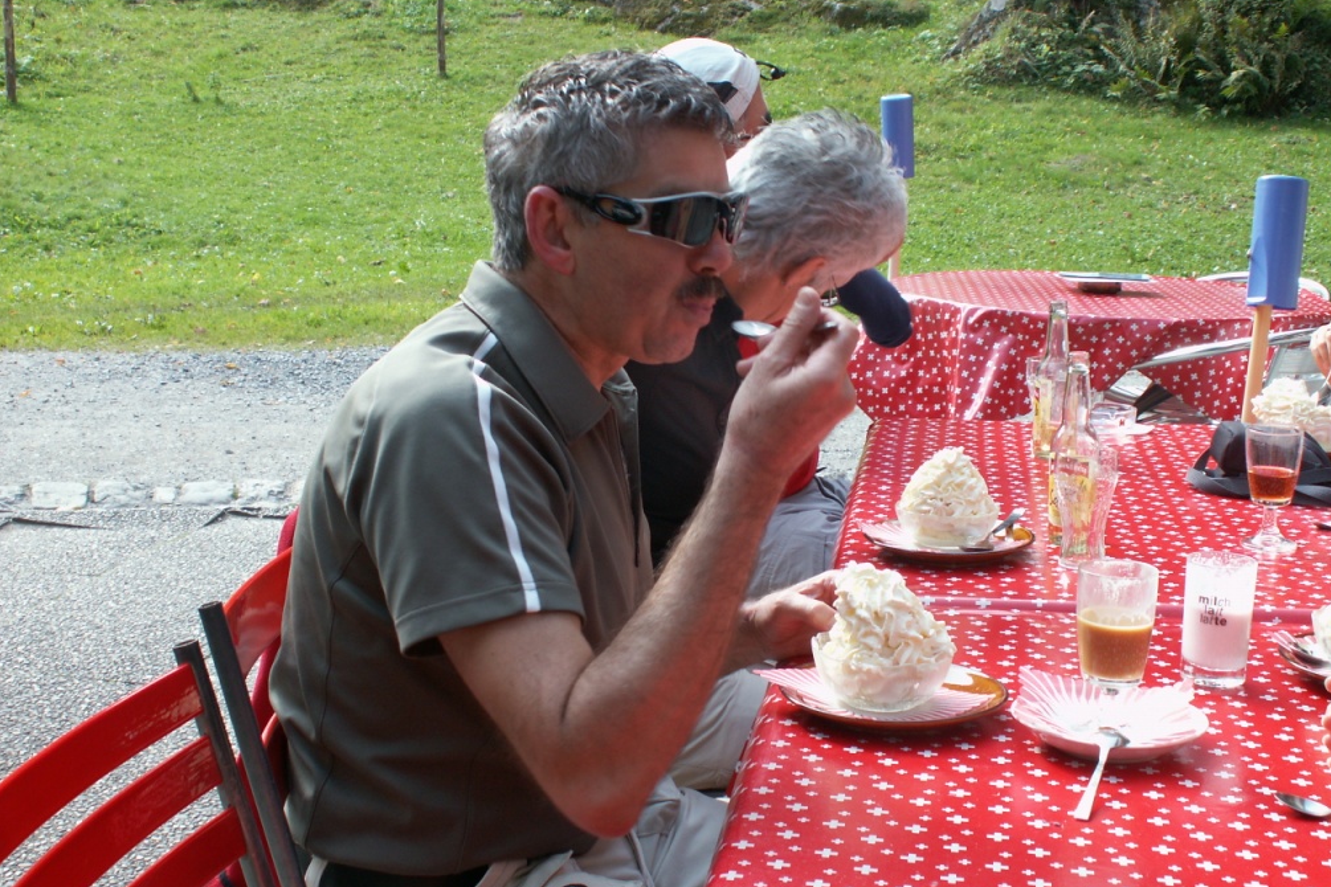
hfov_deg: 37.5
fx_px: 1959
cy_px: 409
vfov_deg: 25.5
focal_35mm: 53
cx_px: 675
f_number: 3.5
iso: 50
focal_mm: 8.26
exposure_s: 1/60
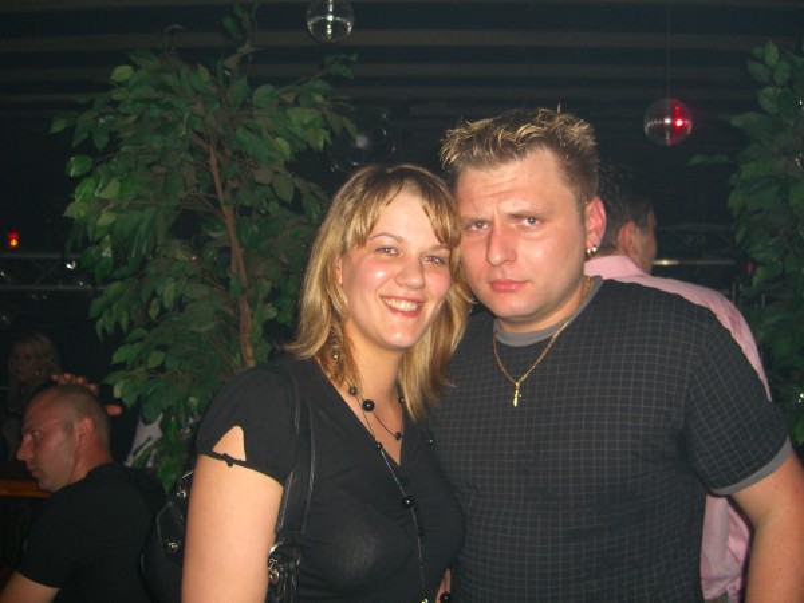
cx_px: 402
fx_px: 883
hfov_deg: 49.0
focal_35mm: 38
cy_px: 302
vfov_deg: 37.7
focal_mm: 7.9
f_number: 2.8
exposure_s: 1/60
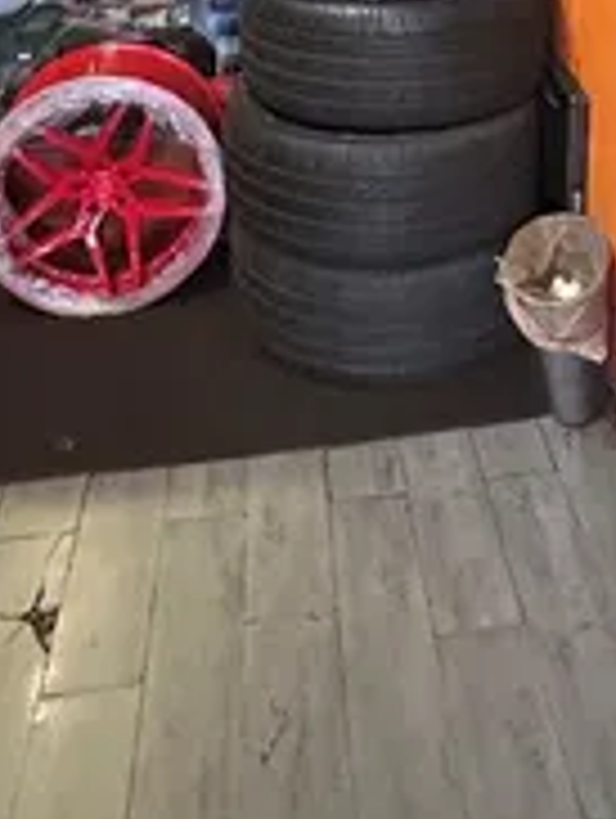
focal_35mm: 41
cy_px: -187
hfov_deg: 34.7
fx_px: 971
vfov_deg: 35.1
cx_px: 441
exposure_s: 1/40
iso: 1000
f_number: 2.2
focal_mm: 2.22
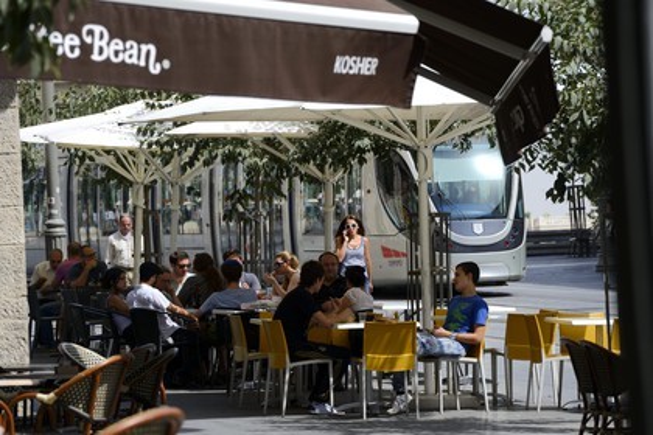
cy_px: 218
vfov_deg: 6.9
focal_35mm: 200
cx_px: 326
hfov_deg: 10.3
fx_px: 3627
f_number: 8
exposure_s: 1/250
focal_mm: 200
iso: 100
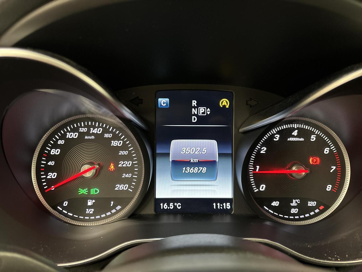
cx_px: 181
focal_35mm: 26
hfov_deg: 67.3
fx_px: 272
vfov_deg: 53.1
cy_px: 136
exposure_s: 1/39
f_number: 1.6
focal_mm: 5.96
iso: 500
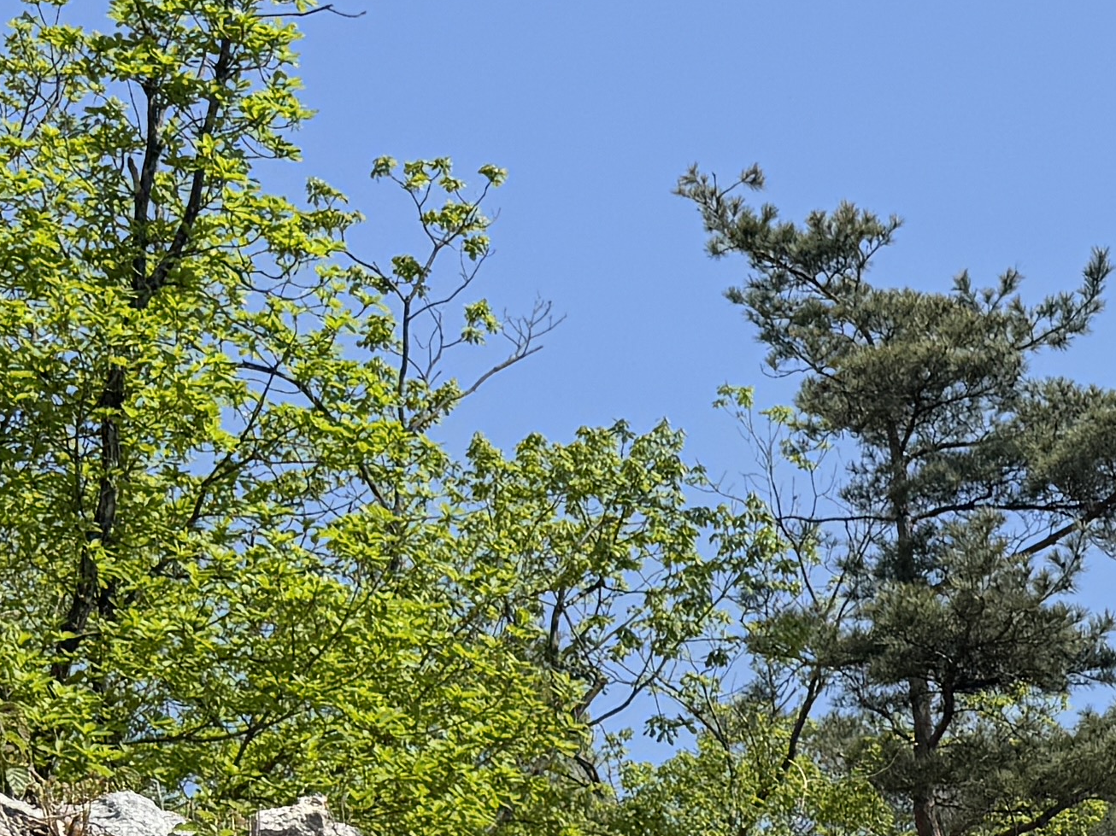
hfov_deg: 17.1
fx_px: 3385
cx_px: 1617
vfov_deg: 13.3
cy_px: 1243
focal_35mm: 105
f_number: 1.78
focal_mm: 6.76
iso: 80
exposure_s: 1/3413
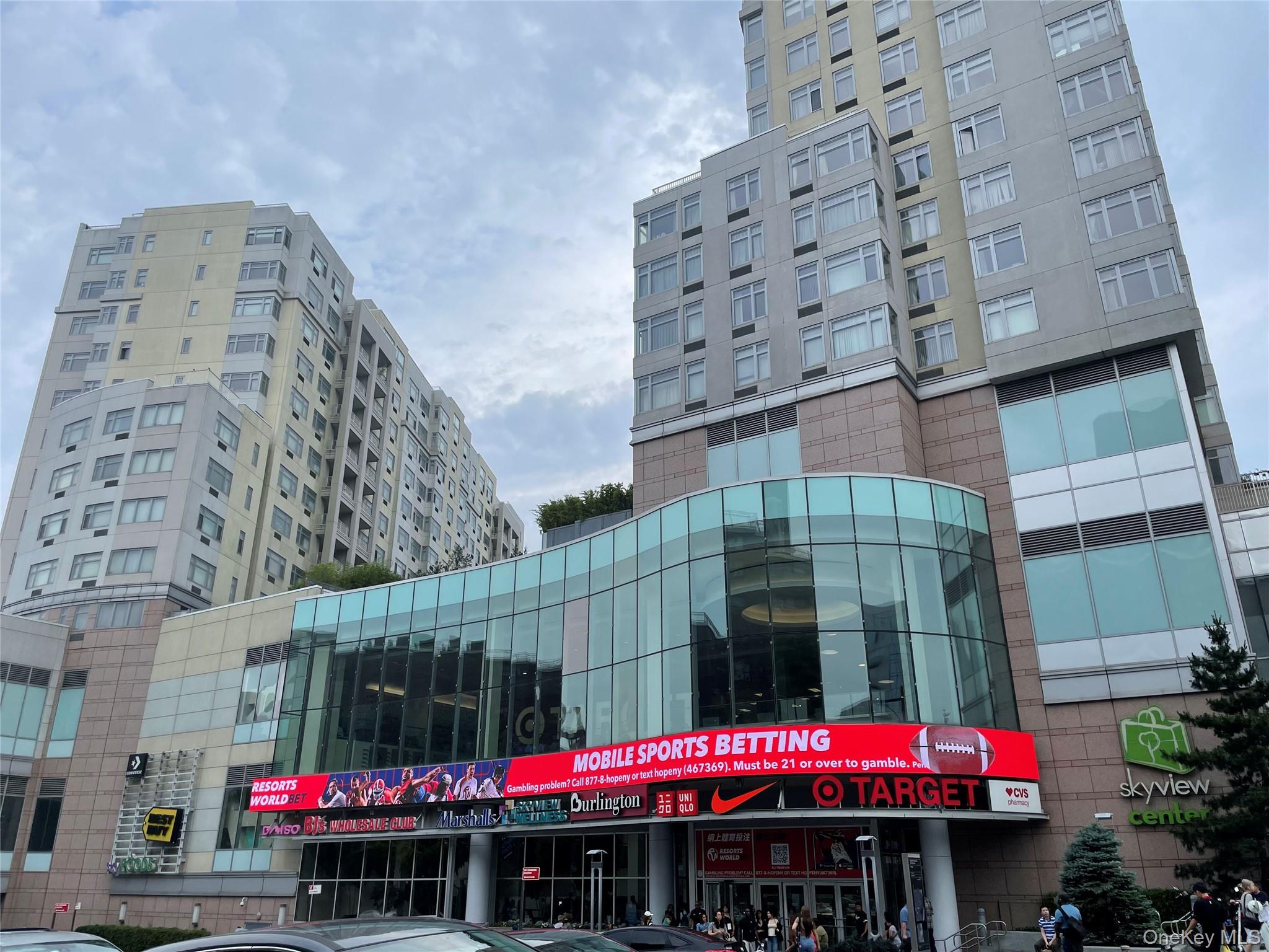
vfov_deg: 53.1
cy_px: 476
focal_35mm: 26
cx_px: 634
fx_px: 953
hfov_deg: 67.3
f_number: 1.6
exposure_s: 1/1984
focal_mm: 4.2
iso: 32
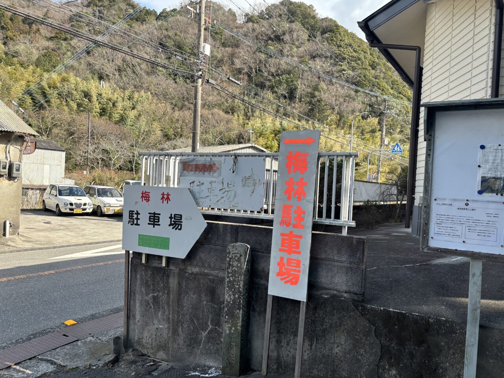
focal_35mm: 26
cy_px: 189
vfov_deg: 53.1
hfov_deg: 67.3
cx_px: 252
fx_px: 379
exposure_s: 1/622
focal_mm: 5.96
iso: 50
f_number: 1.6
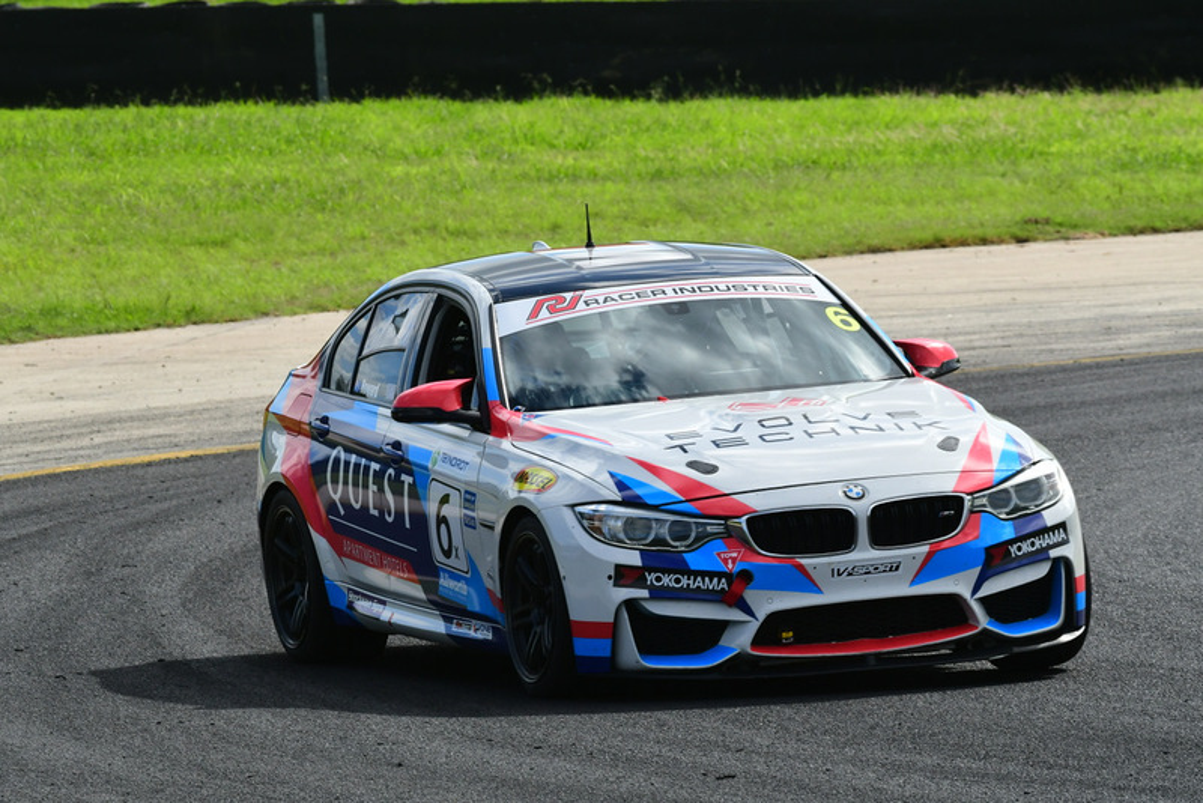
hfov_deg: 5.1
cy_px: 402
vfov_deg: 3.4
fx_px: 13538
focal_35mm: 405
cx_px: 602
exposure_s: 1/640
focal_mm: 270
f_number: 13
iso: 800
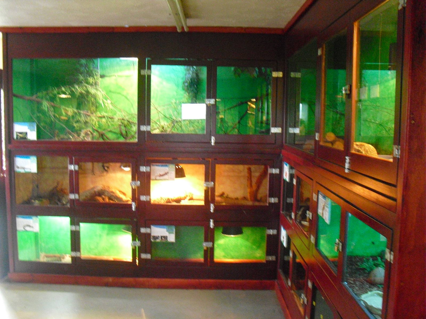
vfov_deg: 39.7
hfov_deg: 51.4
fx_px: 443
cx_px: 213
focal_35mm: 36
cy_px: 160
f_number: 3.1
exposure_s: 1/25
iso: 800
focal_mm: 6.3
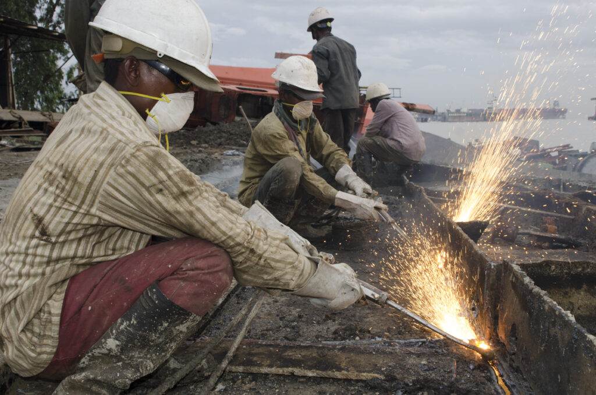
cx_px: 298
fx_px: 595
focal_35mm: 36
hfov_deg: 53.2
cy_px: 198
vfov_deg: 36.7
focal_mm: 24
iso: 500
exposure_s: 1/250
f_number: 8
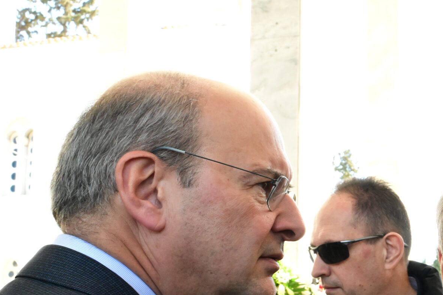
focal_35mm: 68
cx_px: 477
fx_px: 838
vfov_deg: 19.7
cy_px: 246
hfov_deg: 27.3
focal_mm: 31.5
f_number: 13
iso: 5000
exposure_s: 1/250
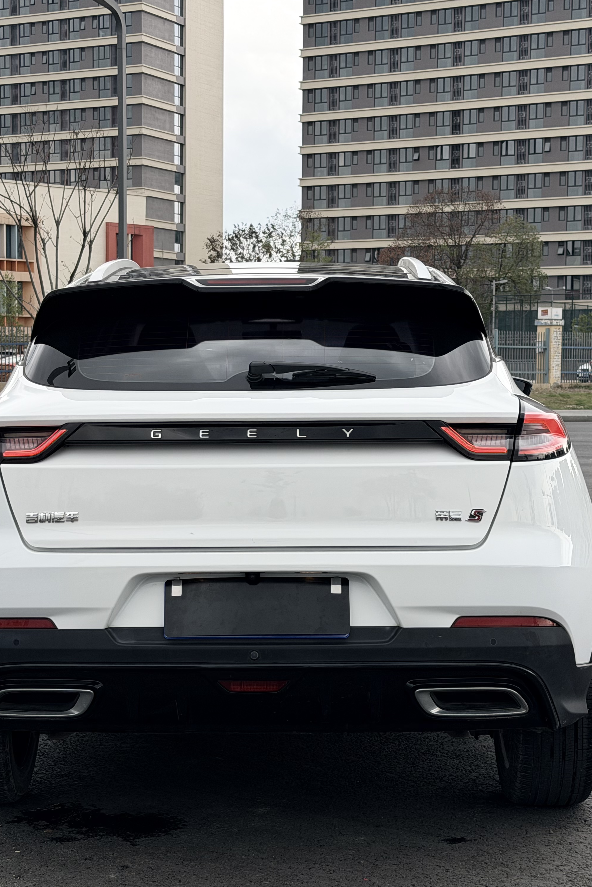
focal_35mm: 67
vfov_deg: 30.1
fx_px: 1652
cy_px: 443
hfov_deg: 20.3
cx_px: 258
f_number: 1.78
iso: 80
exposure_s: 1/699
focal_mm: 6.76
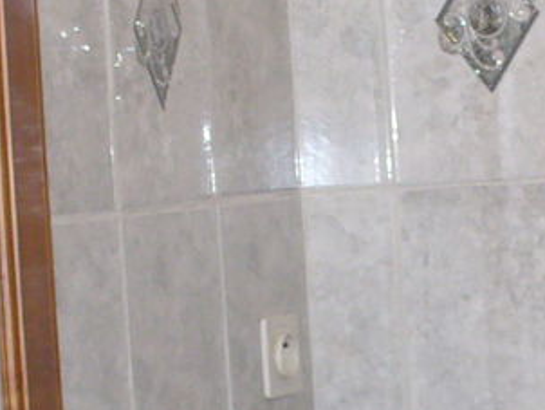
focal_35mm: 196
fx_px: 3088
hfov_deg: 10.0
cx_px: 489
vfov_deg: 7.6
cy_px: 403
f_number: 2.8
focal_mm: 6.1
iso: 125
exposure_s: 1/30
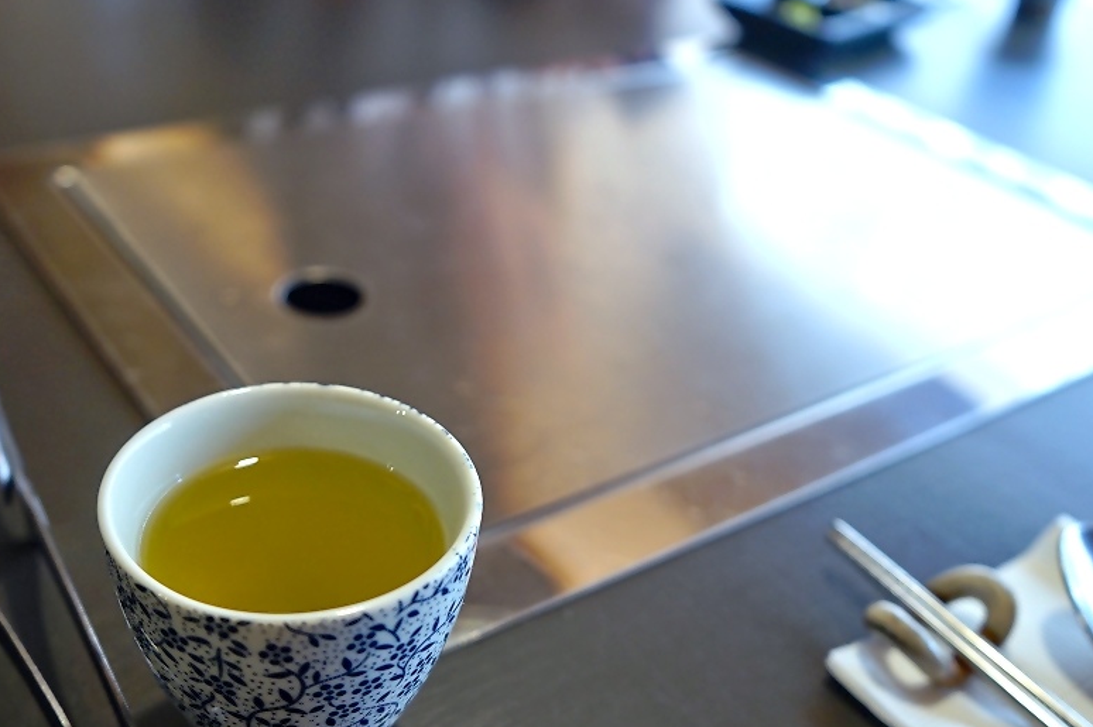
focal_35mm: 41
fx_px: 1244
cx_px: 462
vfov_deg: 32.5
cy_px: 435
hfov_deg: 47.3
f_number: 3.5
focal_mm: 31
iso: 640
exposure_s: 1/60
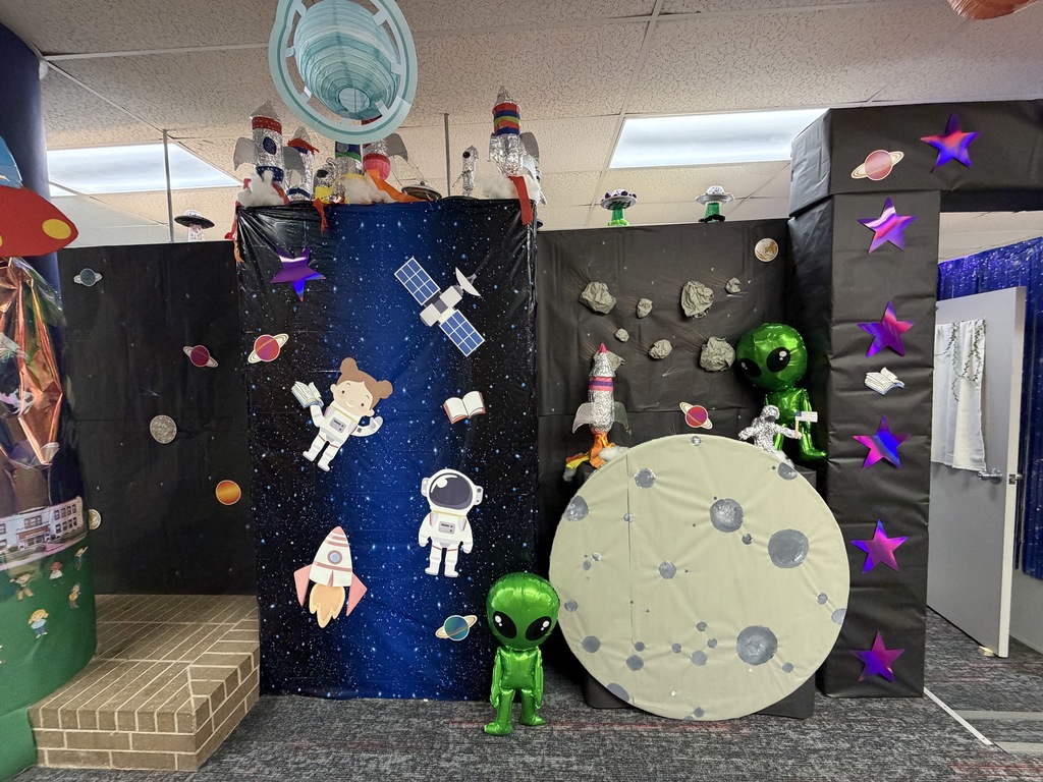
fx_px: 422
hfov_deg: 102.1
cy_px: 391
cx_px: 522
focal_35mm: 14
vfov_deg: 85.7
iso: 500
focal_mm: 2.22
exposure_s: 1/60
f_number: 2.2
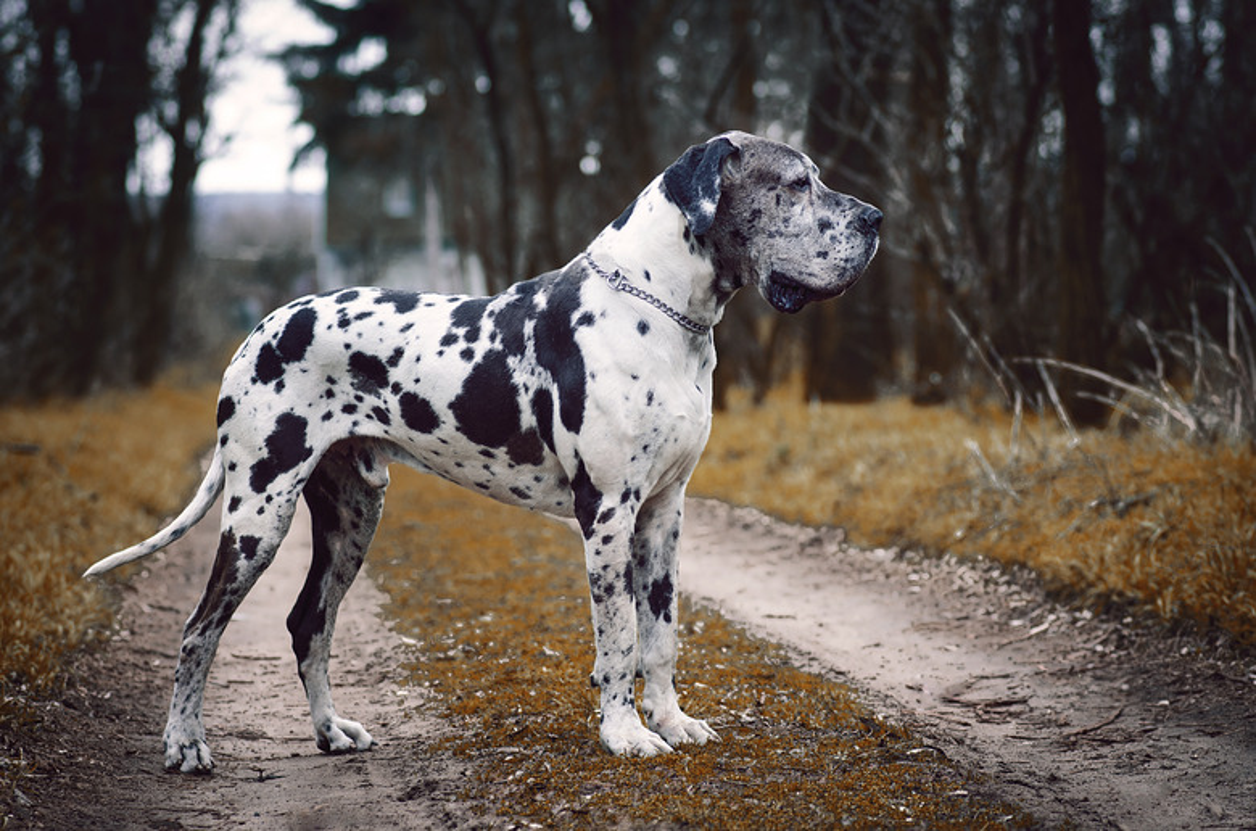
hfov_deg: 16.1
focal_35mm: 128
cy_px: 416
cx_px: 628
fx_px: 4437
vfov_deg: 10.7
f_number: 2.8
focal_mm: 85
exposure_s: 1/250
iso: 100
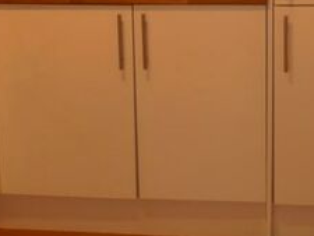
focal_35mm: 87
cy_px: -13
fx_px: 790
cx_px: 184
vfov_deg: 16.5
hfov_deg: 22.5
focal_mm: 14
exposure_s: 1/40
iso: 200
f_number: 3.5
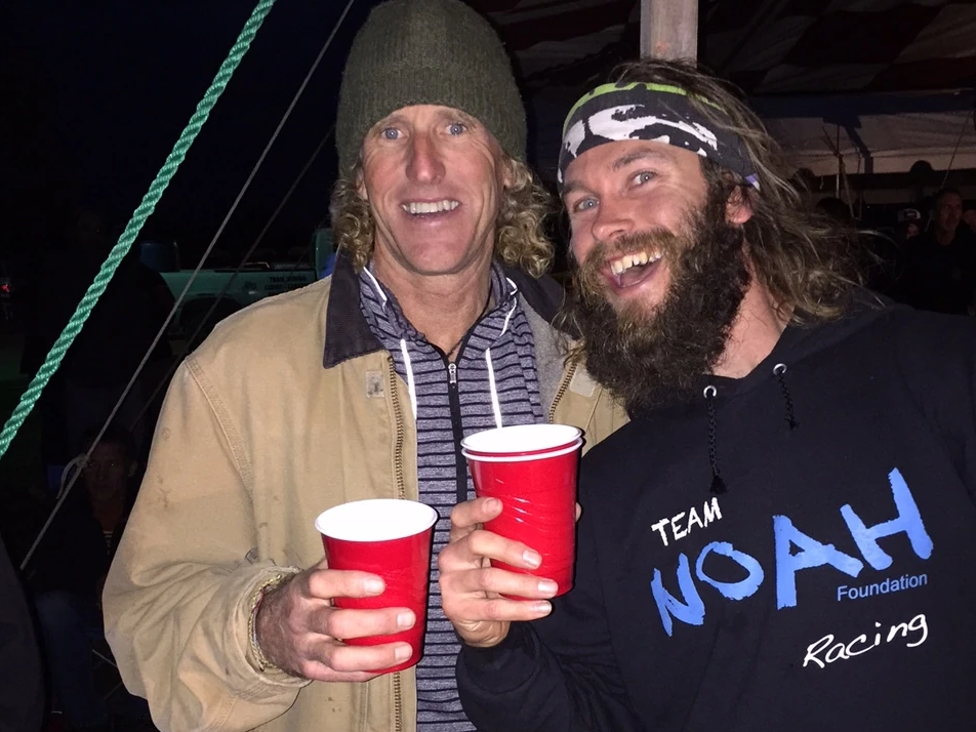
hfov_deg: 47.9
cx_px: 489
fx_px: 1100
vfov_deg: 36.6
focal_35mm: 39
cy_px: 451
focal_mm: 4.15
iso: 200
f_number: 2.2
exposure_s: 1/16
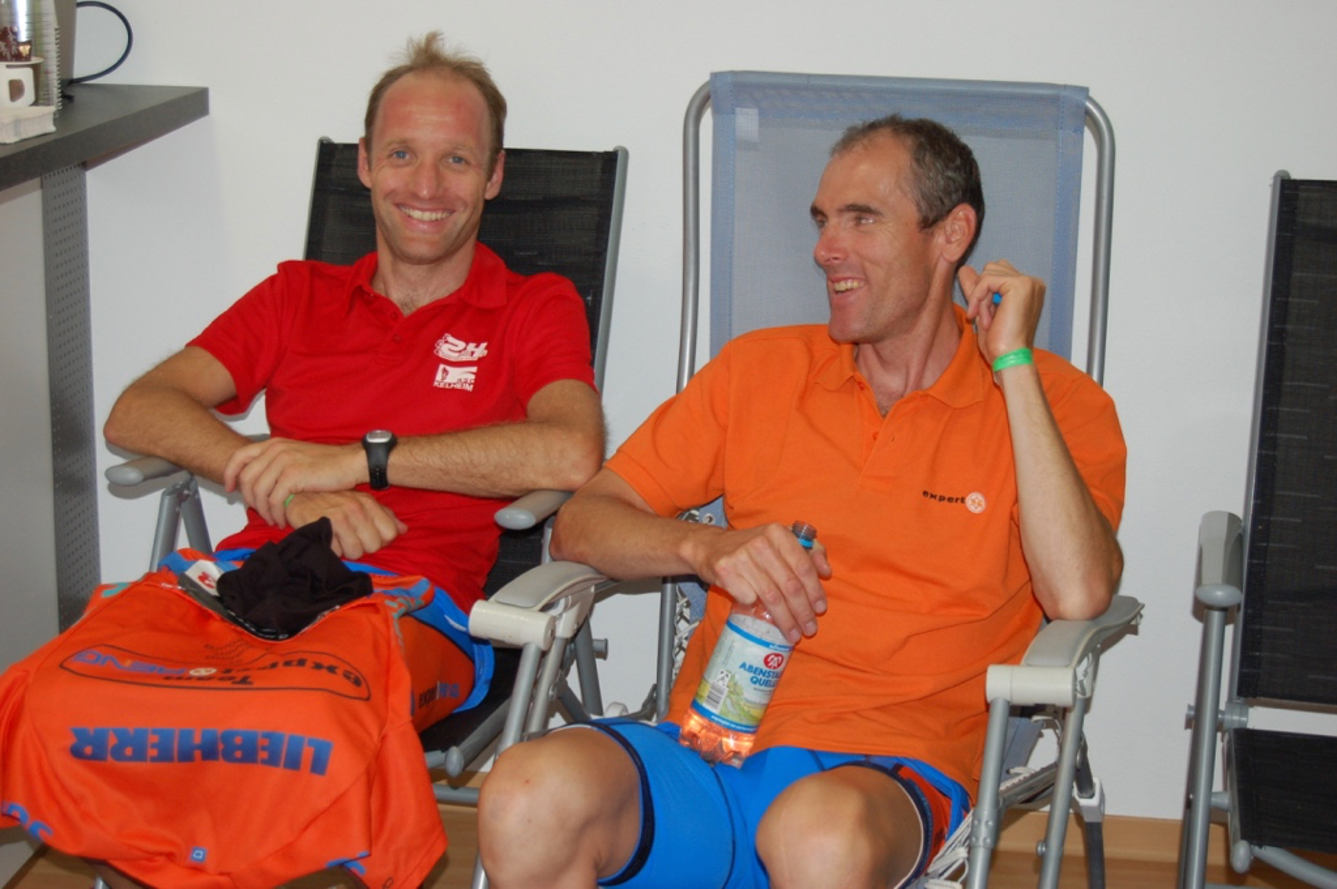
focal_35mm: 68
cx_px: 668
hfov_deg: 29.9
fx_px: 2505
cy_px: 444
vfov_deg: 20.1
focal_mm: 45
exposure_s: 1/60
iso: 400
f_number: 5.3
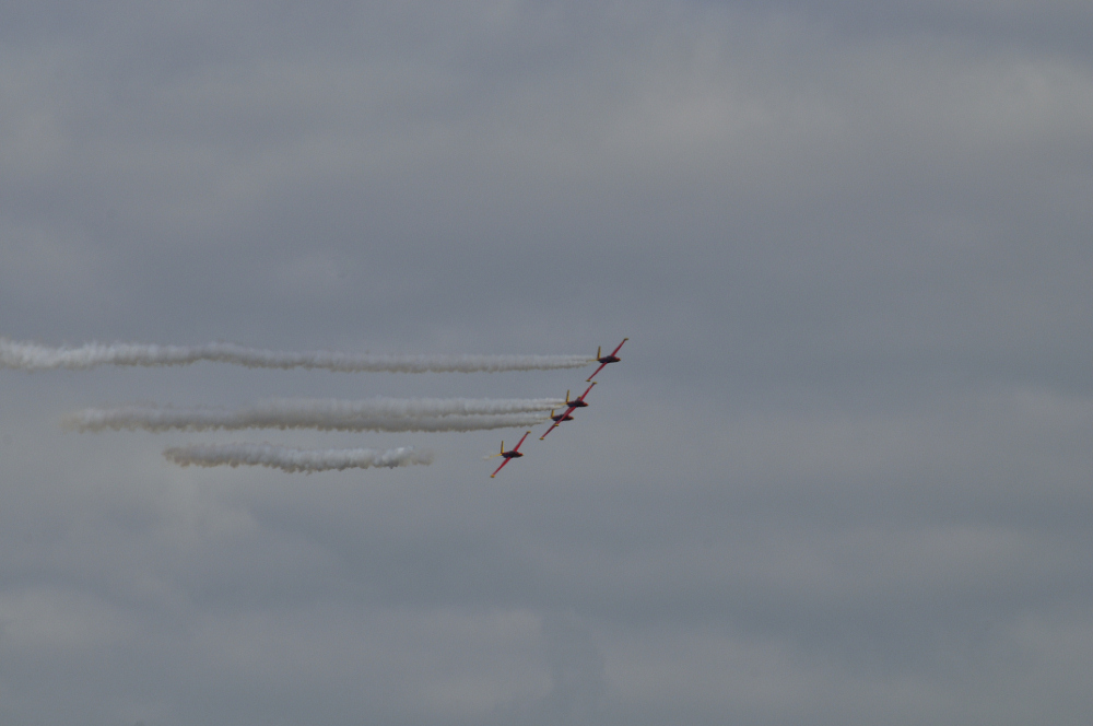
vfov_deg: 3.0
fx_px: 13645
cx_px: 546
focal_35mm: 450
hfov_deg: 4.6
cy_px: 363
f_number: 13
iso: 200
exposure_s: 1/640
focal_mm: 300
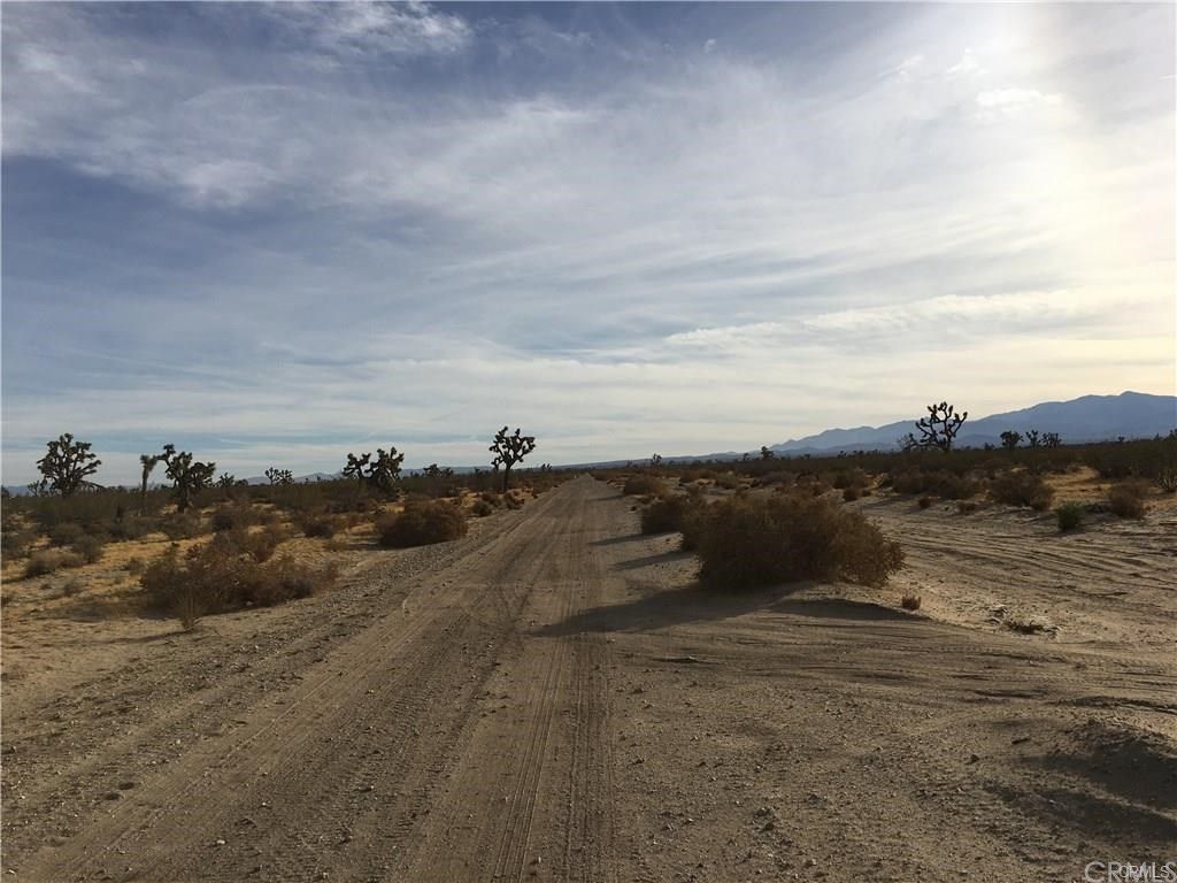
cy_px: 442
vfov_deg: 48.2
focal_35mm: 29
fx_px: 986
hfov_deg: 61.7
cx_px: 588
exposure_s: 1/3497
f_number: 2.2
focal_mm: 4.15
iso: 25
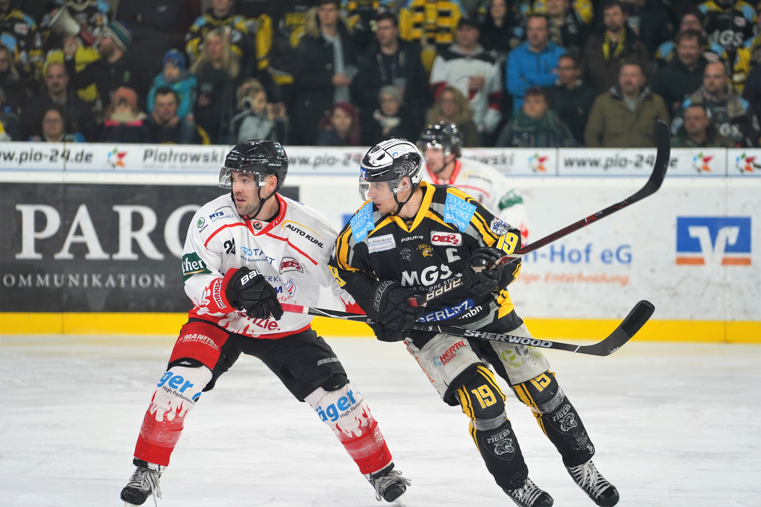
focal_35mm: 200
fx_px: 4227
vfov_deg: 6.9
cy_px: 254
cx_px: 380
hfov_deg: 10.3
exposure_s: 1/250
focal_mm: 200
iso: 800
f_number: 4
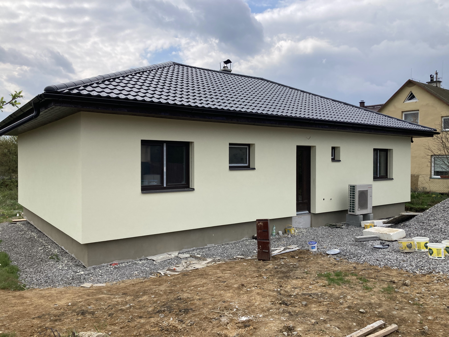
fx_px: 363
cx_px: 224
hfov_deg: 63.4
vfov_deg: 49.7
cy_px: 168
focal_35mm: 28
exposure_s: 1/1946
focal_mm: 3.99
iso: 20
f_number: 1.8
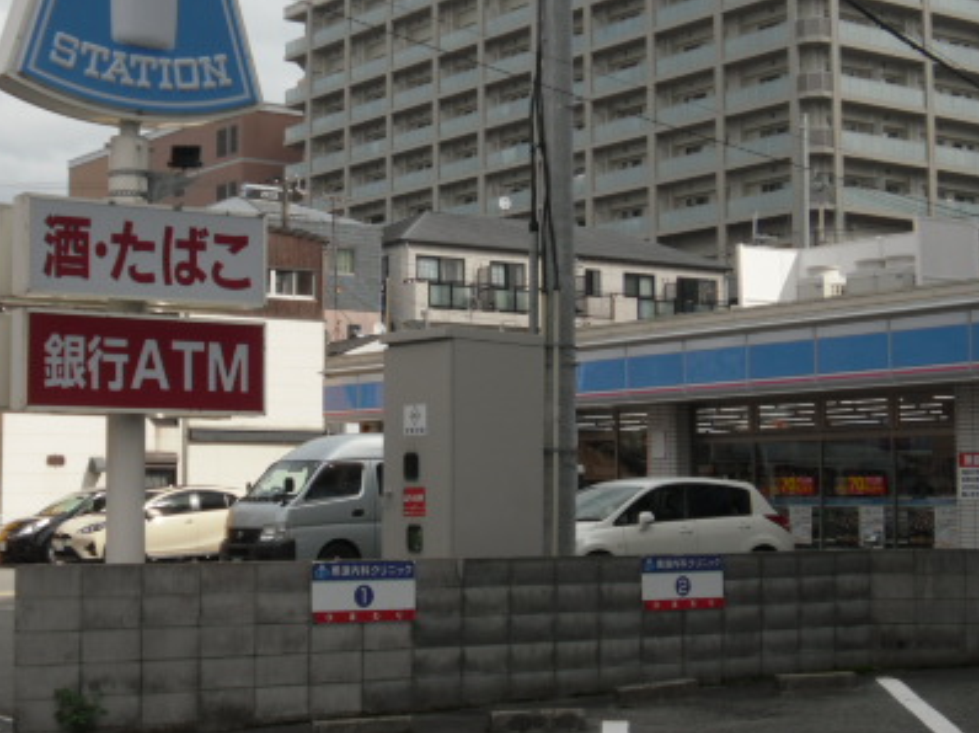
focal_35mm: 74
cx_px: 362
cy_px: 374
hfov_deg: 26.3
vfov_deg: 19.9
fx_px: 2092
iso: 64
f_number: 4.3
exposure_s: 1/500
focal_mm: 8.2
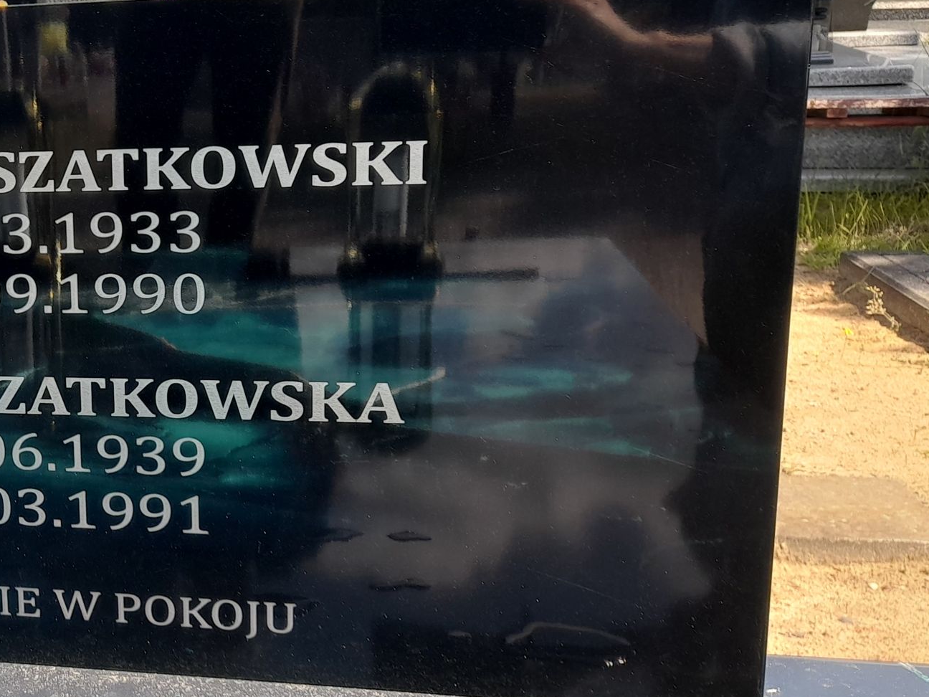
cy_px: 358
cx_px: 2
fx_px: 1449
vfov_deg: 27.0
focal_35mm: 54
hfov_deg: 32.7
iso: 20
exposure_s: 1/162
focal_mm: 4.6
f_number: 2
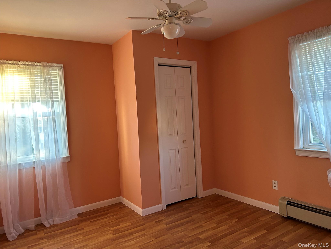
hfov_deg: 67.3
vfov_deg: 53.1
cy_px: 124
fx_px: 249
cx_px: 166
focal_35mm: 26
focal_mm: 5.7
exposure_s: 1/60
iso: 200
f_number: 1.5
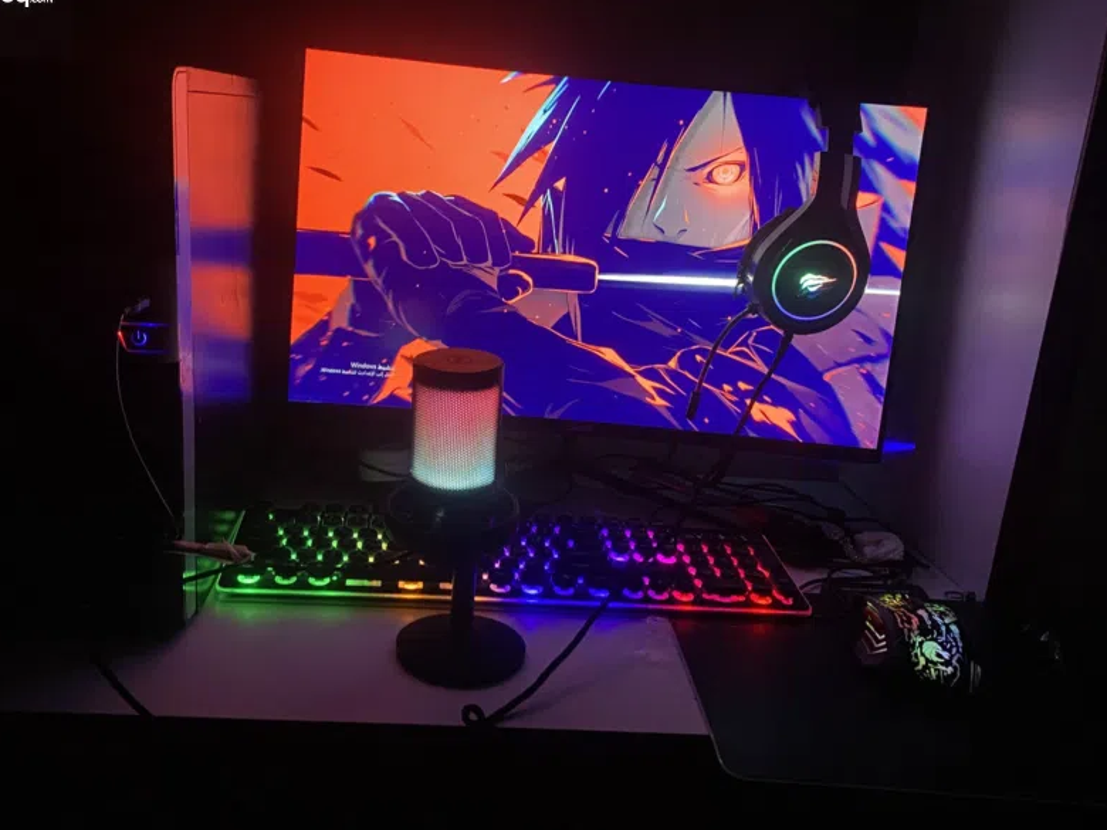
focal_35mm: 32
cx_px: 492
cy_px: 414
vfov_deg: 44.2
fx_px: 1023
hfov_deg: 56.7
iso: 640
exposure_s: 1/30
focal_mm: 4.25
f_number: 1.8
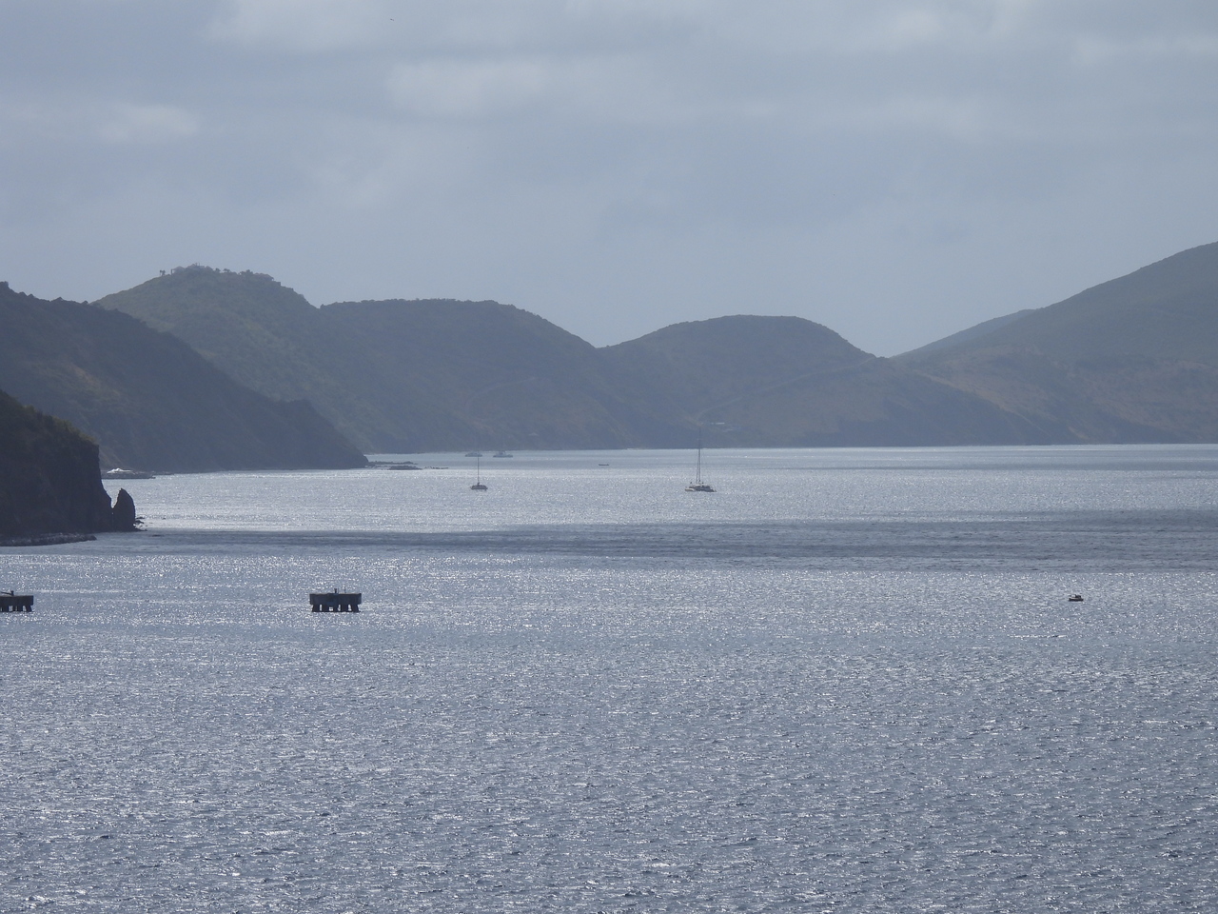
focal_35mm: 220
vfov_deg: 6.8
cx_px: 609
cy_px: 457
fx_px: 7741
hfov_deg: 9.0
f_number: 5
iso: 100
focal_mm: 39.3
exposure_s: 1/1600
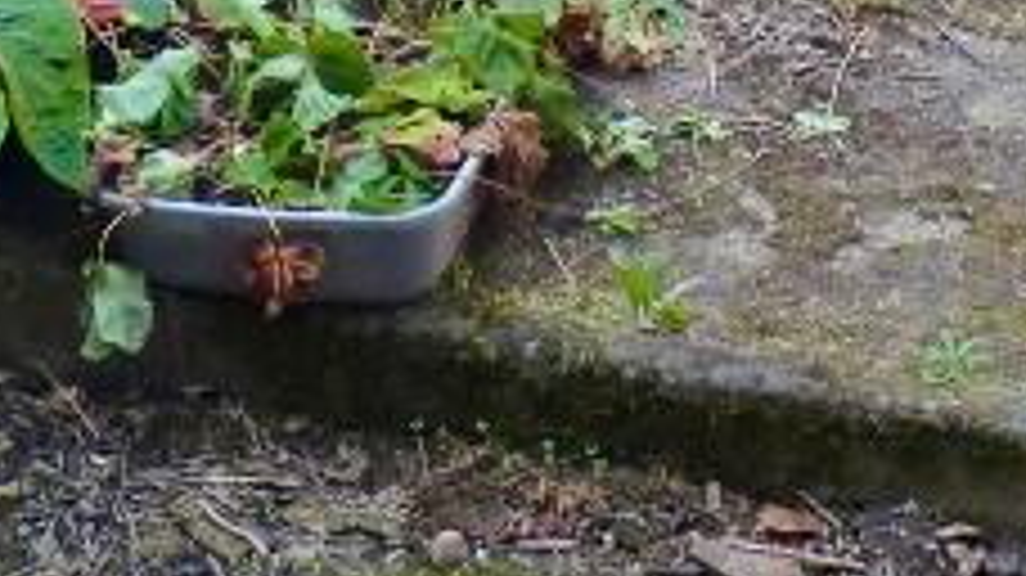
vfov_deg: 8.7
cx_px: 612
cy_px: -594
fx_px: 3589
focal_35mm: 132
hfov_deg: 16.3
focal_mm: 4.8
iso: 125
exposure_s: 1/125
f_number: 2.8
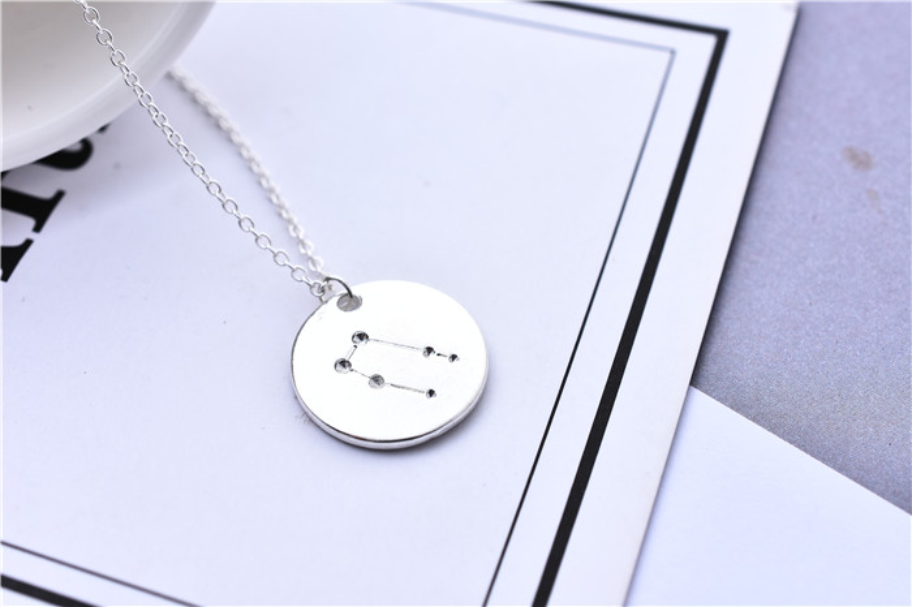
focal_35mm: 60
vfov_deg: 22.6
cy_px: 304
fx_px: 1519
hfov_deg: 33.4
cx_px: 456
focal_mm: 40
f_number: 7.1
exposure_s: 1/125
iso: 125
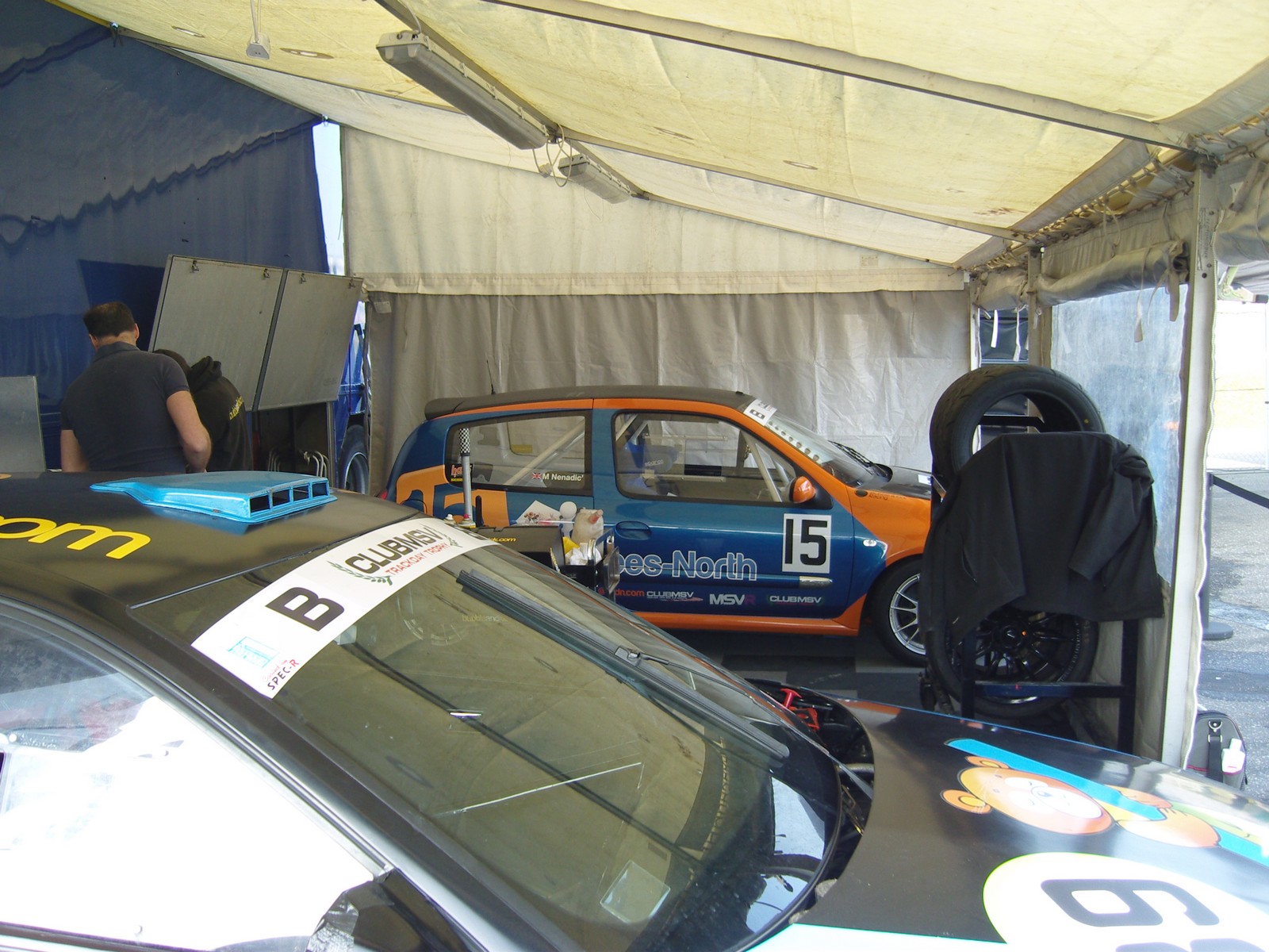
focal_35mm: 34
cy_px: 476
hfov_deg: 54.0
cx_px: 634
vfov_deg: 41.8
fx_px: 1246
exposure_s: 1/125
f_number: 2.8
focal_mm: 7.3
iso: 100
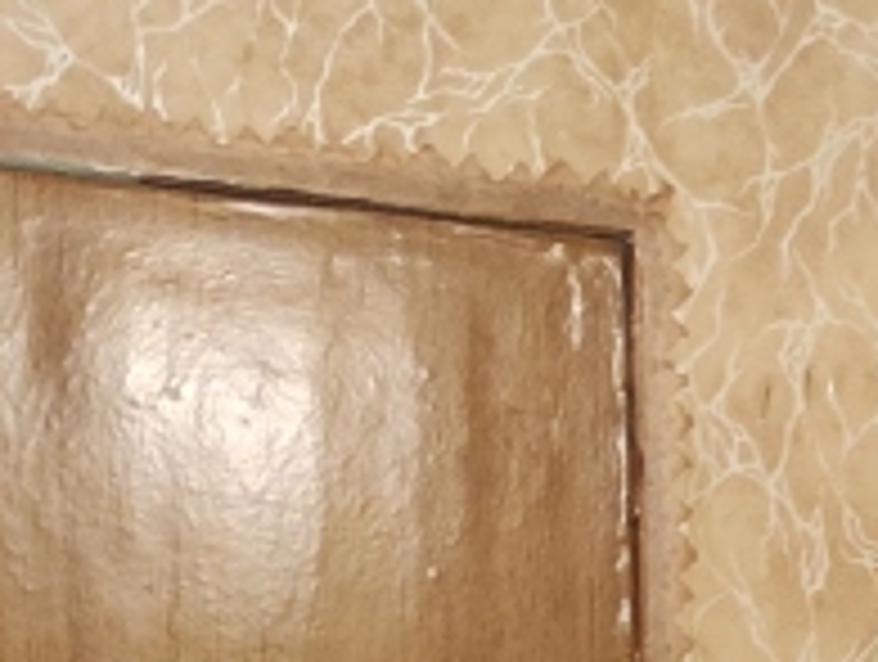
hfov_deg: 12.0
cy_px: 1813
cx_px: 1463
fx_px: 3913
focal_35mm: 154
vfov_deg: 8.5
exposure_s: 1/25
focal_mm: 5.59
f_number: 1.88
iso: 604
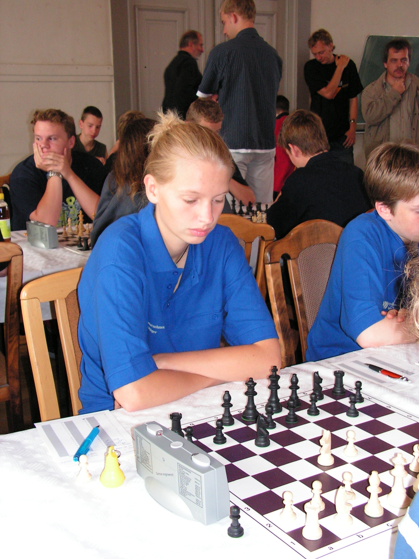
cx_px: 210
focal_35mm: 46
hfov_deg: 31.5
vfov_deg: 41.2
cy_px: 280
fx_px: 742
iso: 200
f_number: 3.2
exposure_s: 1/40
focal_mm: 7.8
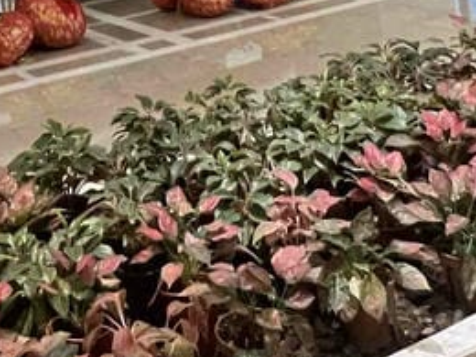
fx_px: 825
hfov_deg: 31.2
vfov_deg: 19.4
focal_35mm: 60
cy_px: -256
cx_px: 82
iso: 640
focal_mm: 1.57
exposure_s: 1/60
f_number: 1.8
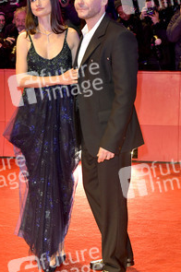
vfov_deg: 32.9
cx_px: 82
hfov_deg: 22.2
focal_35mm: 61
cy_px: 131
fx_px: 461
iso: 1600
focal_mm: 45
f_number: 5.6
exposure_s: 1/200
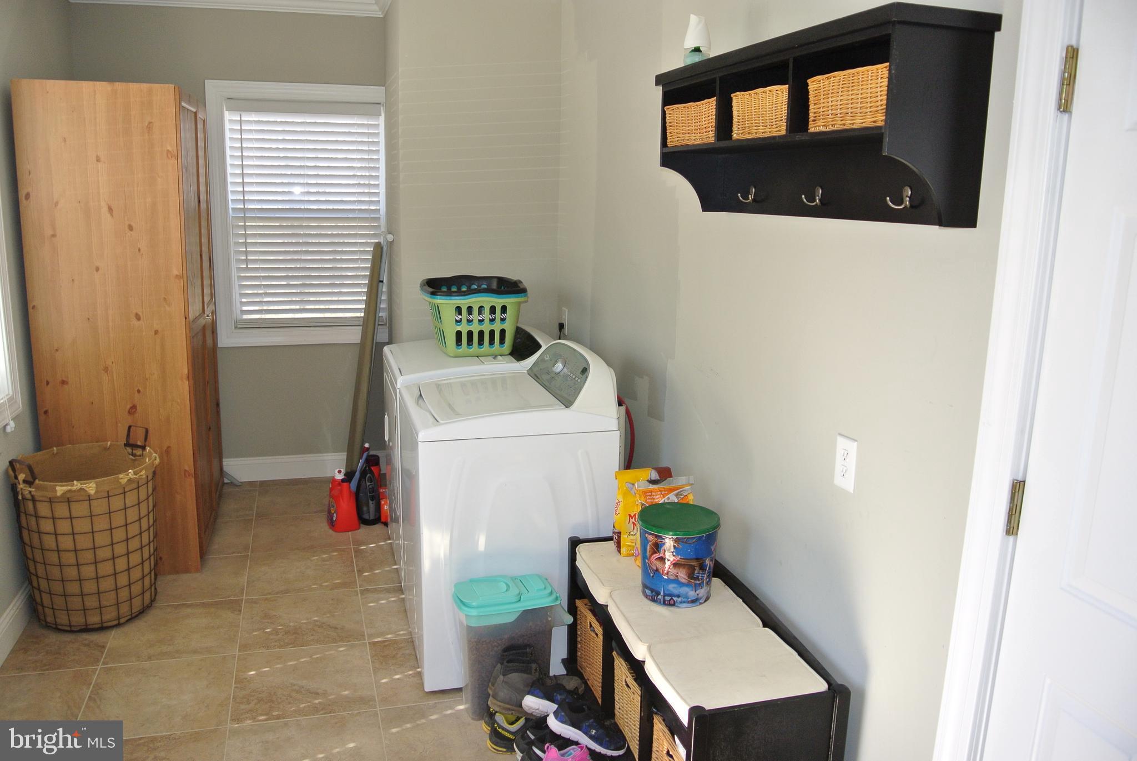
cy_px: 380
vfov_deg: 48.0
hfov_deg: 67.3
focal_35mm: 27
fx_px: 854
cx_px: 568
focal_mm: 10
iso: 160
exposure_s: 1/60
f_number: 3.5
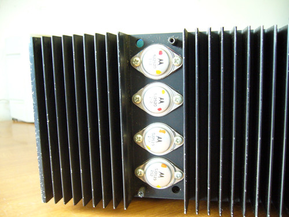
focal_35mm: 35
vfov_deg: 40.7
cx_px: 144
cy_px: 108
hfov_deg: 52.6
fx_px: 292
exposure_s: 1/8
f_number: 2.8
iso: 200
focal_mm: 5.8
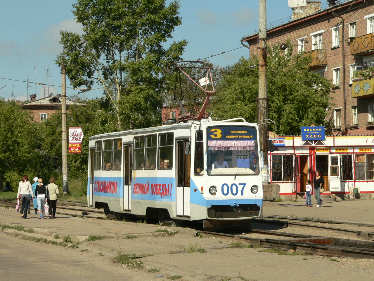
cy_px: 140
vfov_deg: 13.8
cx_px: 187
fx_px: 1156
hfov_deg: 18.4
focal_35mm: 107
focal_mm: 17.9
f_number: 5.6
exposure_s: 1/640
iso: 100
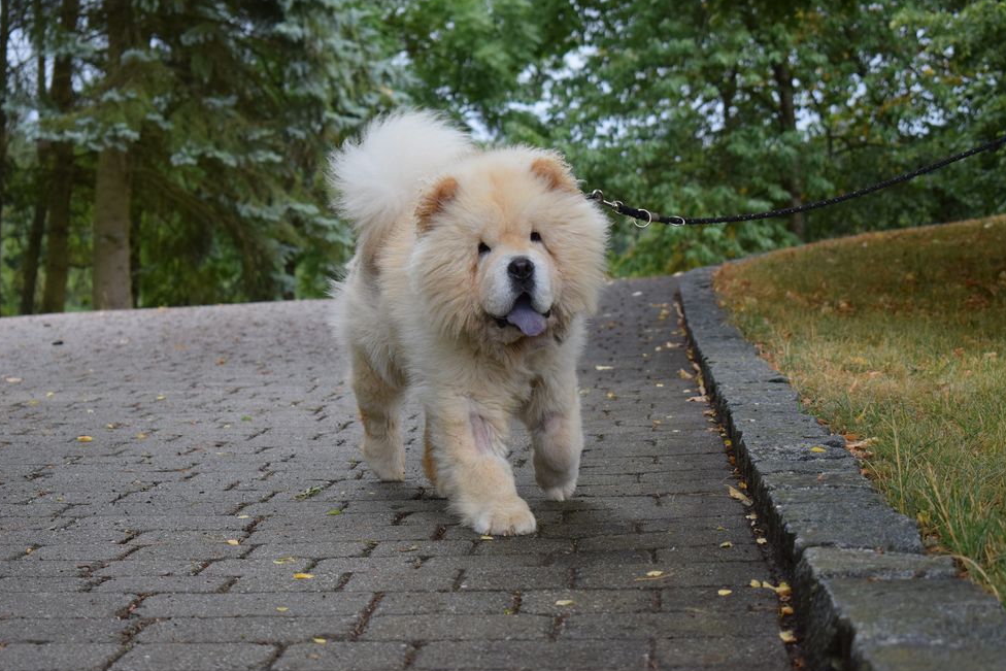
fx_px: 2418
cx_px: 521
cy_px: 343
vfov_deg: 15.8
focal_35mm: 87
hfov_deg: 23.5
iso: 800
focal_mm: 55
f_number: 5.6
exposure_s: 1/800
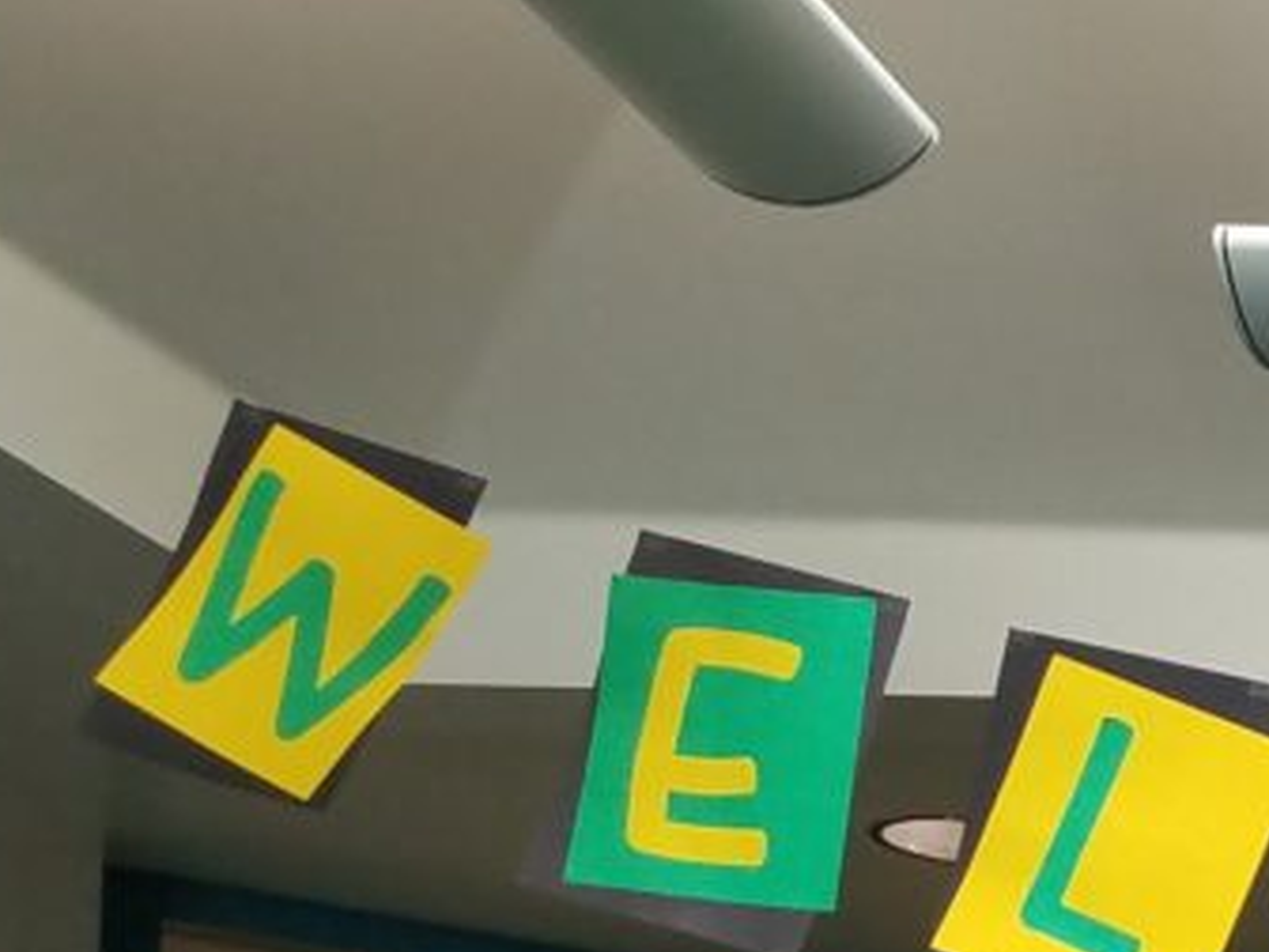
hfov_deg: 13.7
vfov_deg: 11.4
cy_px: 1794
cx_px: 2666
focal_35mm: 119
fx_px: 4362
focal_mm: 4.2
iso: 80
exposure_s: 1/120
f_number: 1.7
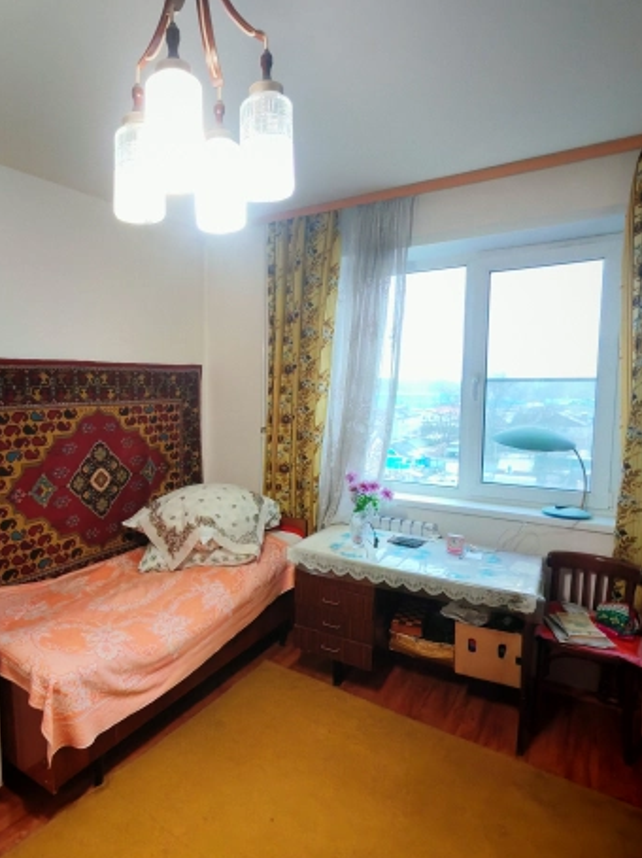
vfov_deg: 76.4
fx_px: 545
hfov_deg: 59.5
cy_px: 435
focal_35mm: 22
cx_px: 210
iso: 320
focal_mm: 1.96
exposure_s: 1/30
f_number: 2.2
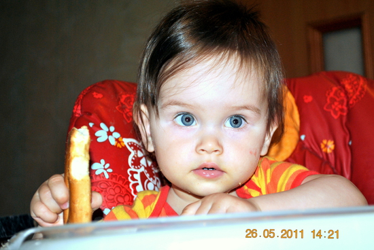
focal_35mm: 82
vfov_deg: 16.6
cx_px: 187
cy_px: 125
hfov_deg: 24.6
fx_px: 858
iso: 200
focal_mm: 55
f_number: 5.6
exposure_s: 1/60
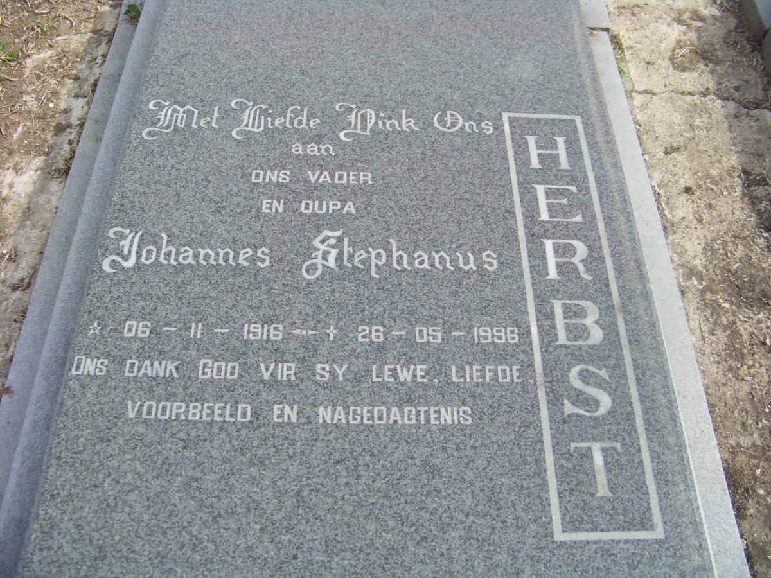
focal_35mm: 36
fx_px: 802
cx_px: 386
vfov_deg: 39.7
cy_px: 289
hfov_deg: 51.4
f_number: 2.8
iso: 64
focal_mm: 5.85
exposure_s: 1/640
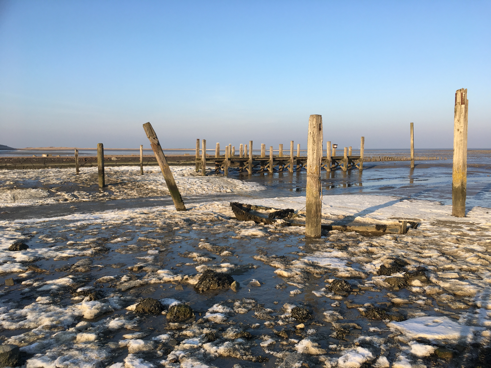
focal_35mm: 29
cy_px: 184
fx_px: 411
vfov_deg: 48.2
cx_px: 246
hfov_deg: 61.7
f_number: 2.2
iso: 25
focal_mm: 4.15
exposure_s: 1/827
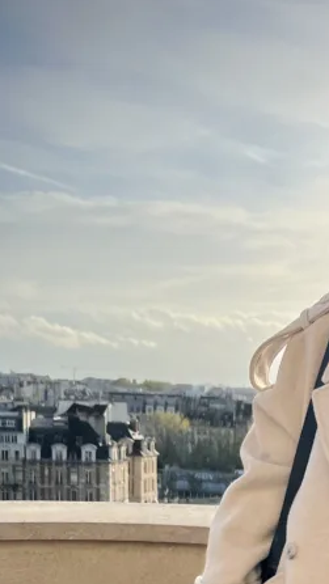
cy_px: 541
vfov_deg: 30.7
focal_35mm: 65
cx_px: 404
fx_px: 1008
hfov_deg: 17.6
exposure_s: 1/5587
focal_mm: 5.7
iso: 50
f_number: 1.5
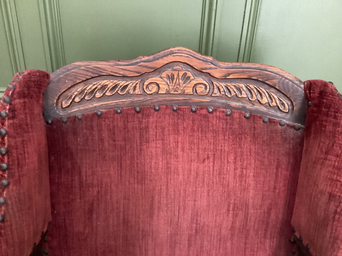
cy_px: 128
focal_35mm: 31
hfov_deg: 58.3
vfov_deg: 45.4
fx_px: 306
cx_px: 171
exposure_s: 1/25
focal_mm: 3.3
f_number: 2.4
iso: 800
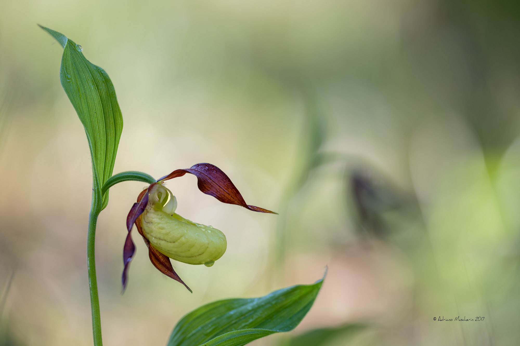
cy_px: 173
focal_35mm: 180
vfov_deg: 7.6
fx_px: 2600
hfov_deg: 11.4
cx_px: 260
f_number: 8
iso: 100
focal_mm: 180
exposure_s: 1/13
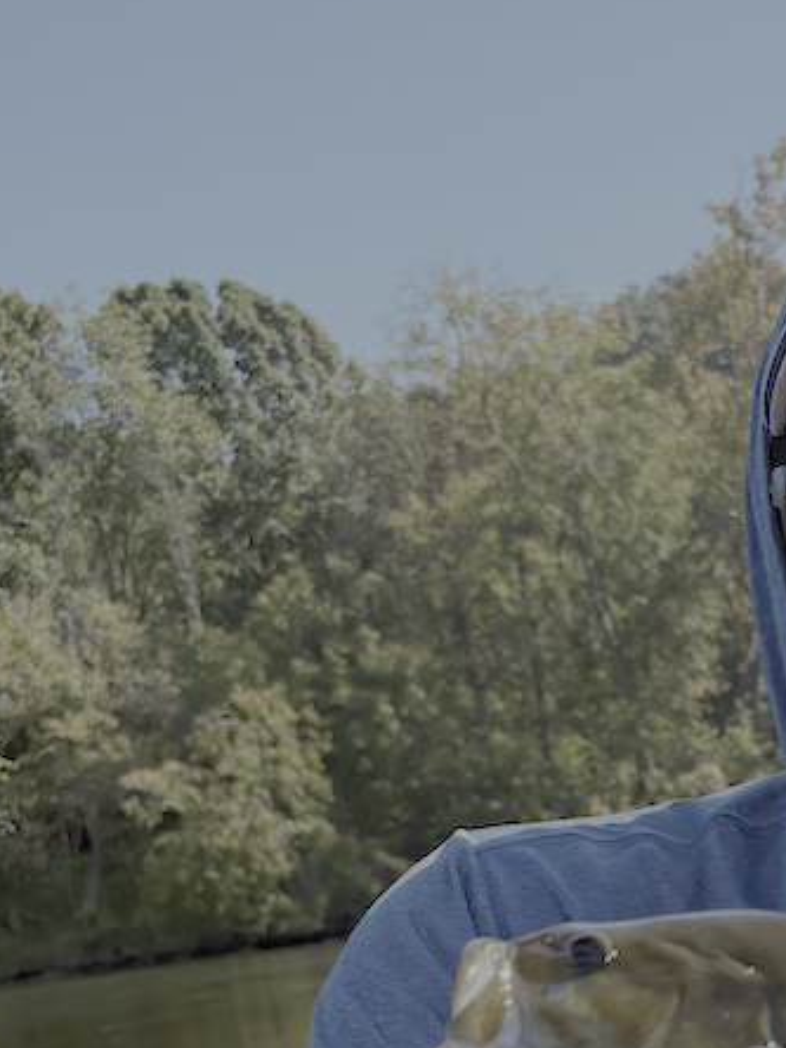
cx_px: 1031
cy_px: 1286
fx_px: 2271
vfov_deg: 23.5
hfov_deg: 18.3
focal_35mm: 75
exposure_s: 1/1799
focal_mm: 5.96
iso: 64
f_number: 1.6
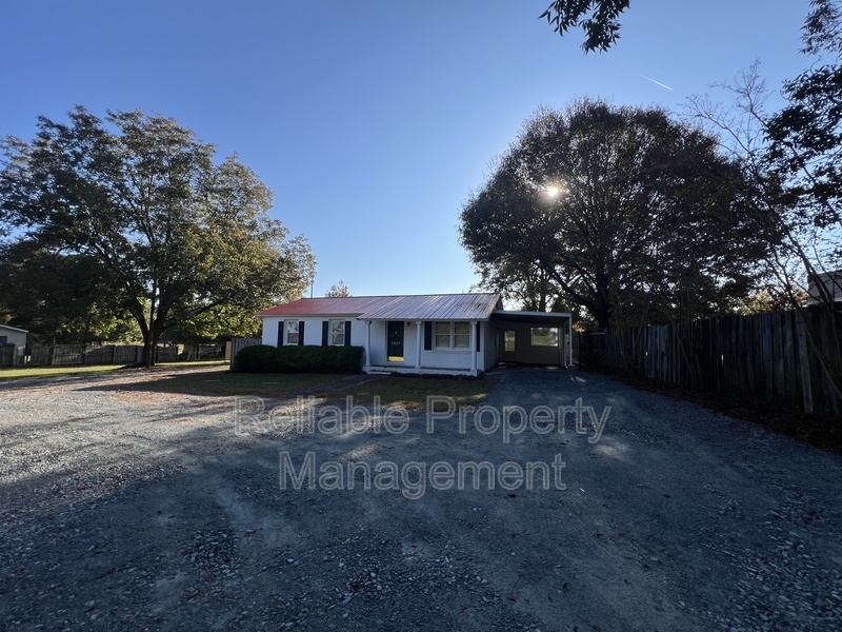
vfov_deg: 89.9
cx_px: 421
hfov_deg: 106.2
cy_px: 316
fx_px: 316
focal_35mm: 13
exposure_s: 1/1597
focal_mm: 1.57
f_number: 1.8
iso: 32
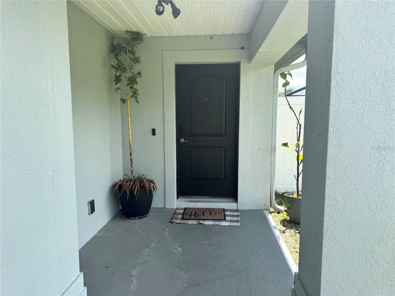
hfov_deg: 71.6
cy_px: 148
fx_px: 274
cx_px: 198
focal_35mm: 24
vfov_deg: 56.8
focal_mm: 6.76
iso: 80
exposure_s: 1/1172
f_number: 1.78
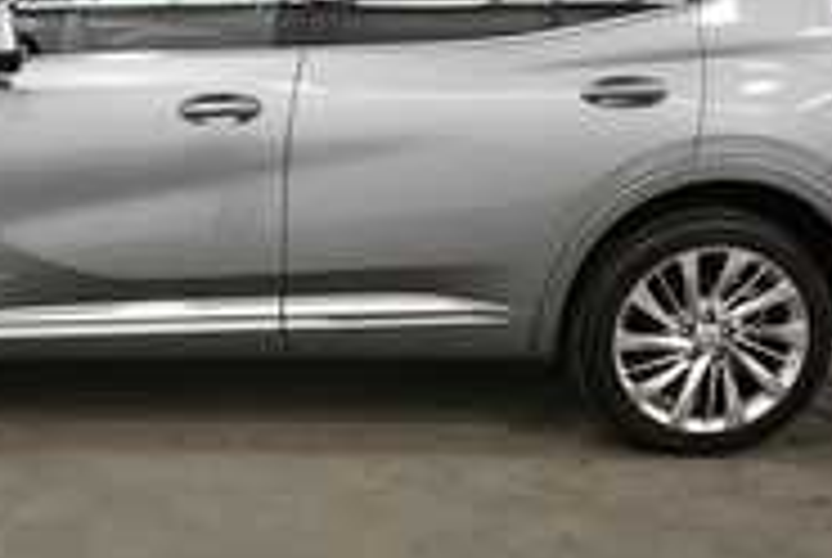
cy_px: 196
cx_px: 220
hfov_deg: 36.1
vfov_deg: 25.0
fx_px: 1250
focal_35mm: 54
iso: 800
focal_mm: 17
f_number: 5.3
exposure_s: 1/125
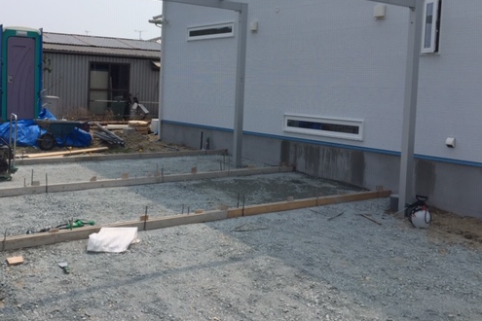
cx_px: 183
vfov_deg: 34.0
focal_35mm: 39
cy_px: 114
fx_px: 522
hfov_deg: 49.1
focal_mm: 4.15
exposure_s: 1/3597
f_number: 2.2
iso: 32
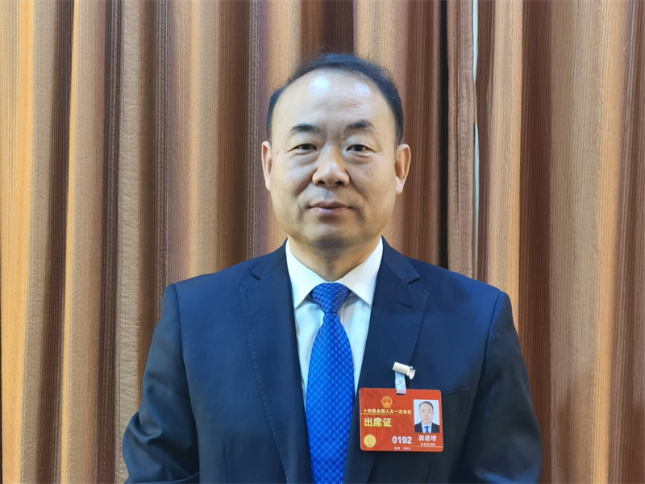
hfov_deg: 31.7
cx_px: 322
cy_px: 242
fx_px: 1137
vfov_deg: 24.0
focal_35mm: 61
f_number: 1.6
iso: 500
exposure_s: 1/33.3
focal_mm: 5.56
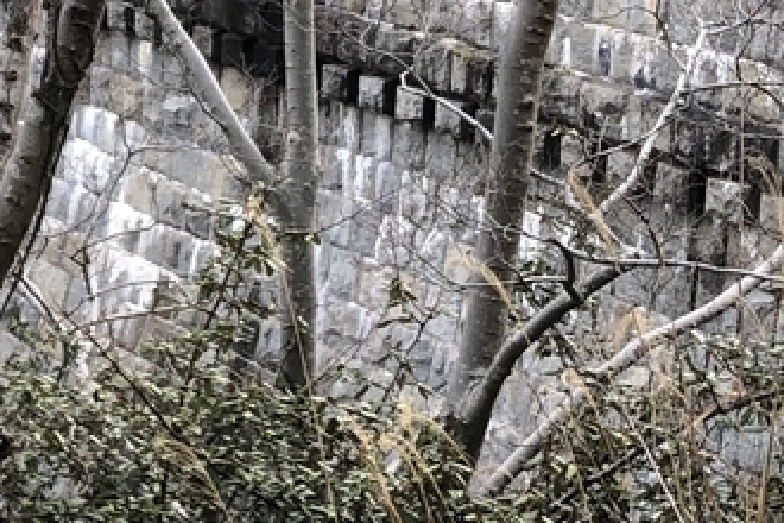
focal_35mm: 106
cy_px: -52
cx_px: -361
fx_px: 2308
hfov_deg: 17.5
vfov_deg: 12.7
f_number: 1.8
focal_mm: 4
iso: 32
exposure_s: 1/120
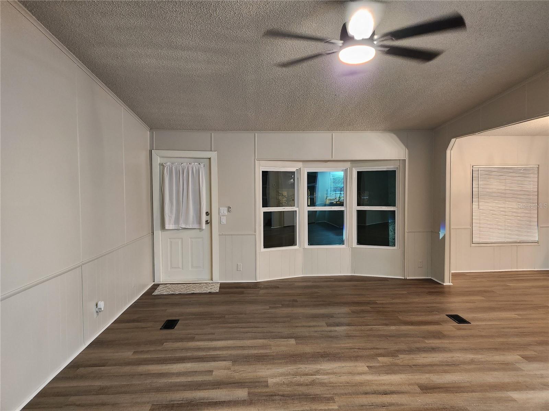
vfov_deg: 56.8
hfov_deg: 71.6
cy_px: 206
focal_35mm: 24
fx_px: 381
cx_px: 274
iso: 640
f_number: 1.8
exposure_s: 1/60
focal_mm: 5
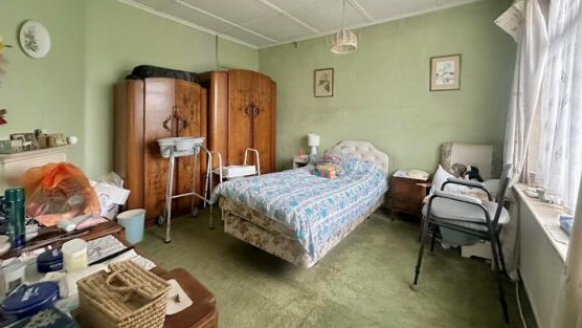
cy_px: 123
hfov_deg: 99.4
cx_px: 295
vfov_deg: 66.1
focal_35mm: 16
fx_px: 247
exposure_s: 1/60
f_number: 2.2
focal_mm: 2.22
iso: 640
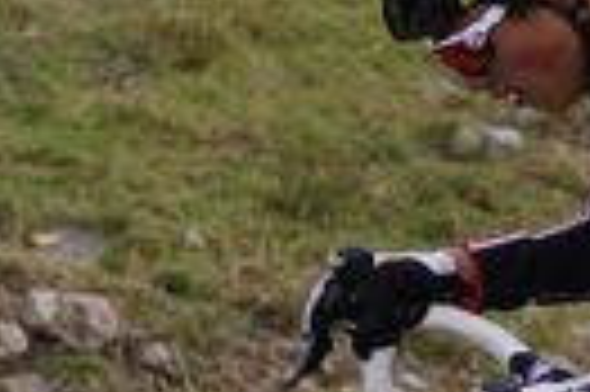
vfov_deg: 4.5
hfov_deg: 6.8
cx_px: 608
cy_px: 390
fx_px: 4957
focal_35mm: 303
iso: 400
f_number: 4
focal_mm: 55
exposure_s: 1/2500
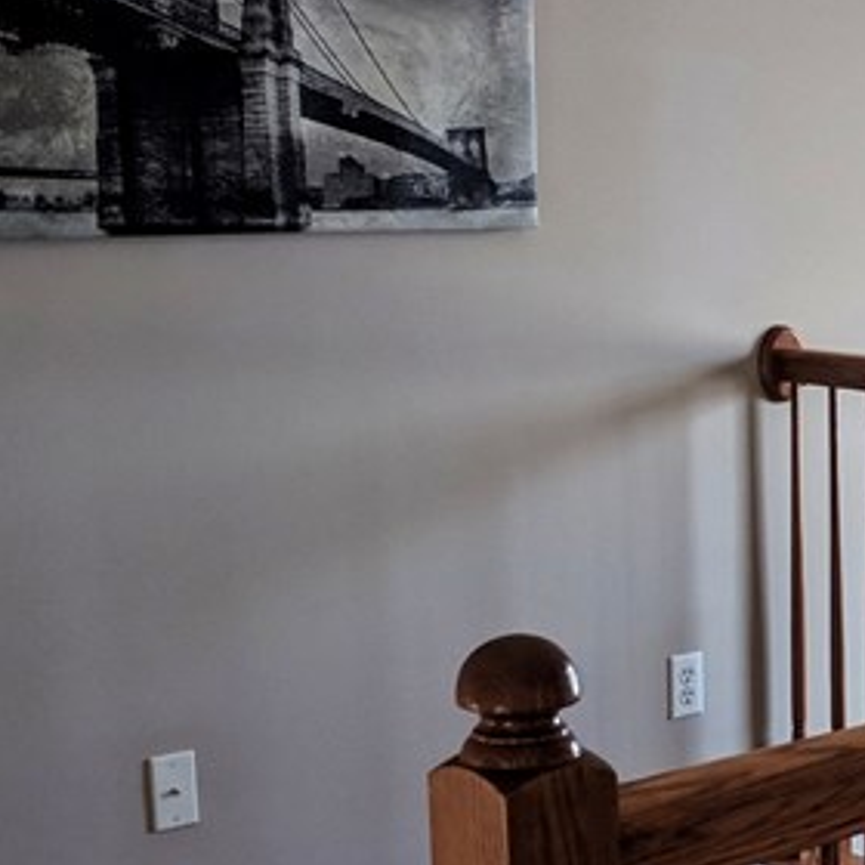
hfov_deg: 19.1
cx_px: 1131
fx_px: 2375
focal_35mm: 84
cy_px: 572
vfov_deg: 20.6
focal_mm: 4.67
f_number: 2
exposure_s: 1/125
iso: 69
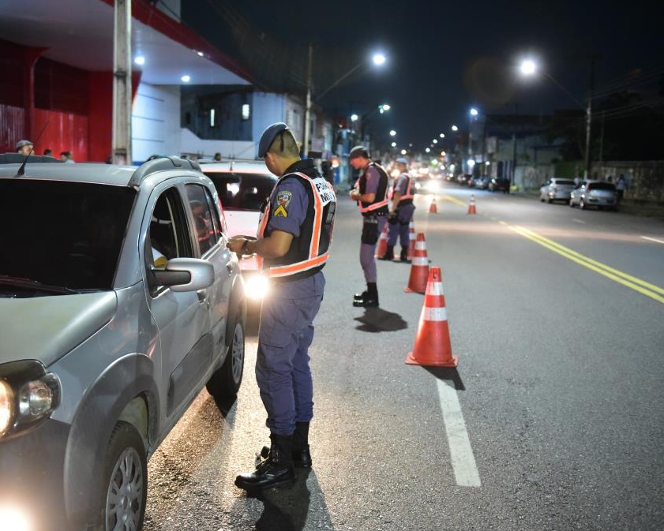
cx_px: 289
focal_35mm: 40
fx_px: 786
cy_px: 267
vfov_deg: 37.3
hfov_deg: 45.7
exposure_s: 1/50
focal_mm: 35
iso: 6400
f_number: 2.8
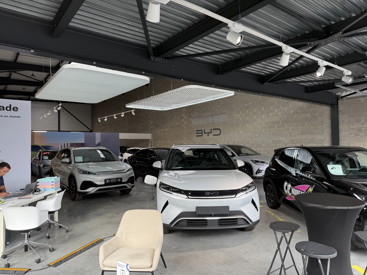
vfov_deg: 56.8
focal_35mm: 24
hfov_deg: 71.6
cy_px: 138
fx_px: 254
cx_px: 184
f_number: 1.78
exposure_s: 1/150
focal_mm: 6.76
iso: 80
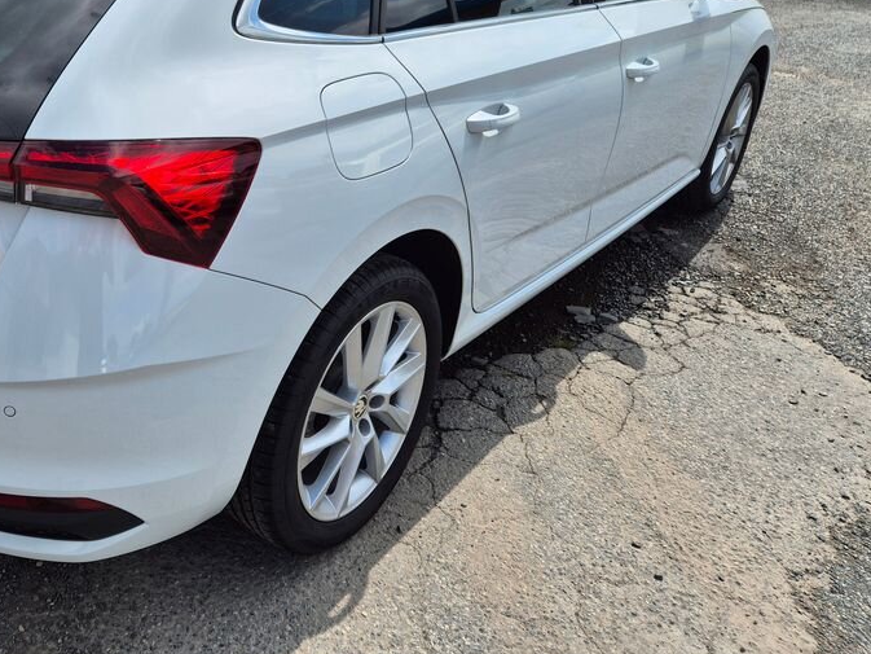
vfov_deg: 39.7
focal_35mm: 35
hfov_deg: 50.7
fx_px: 881
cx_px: 233
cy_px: 168
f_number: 1.8
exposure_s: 1/2392
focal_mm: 5.4
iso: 25
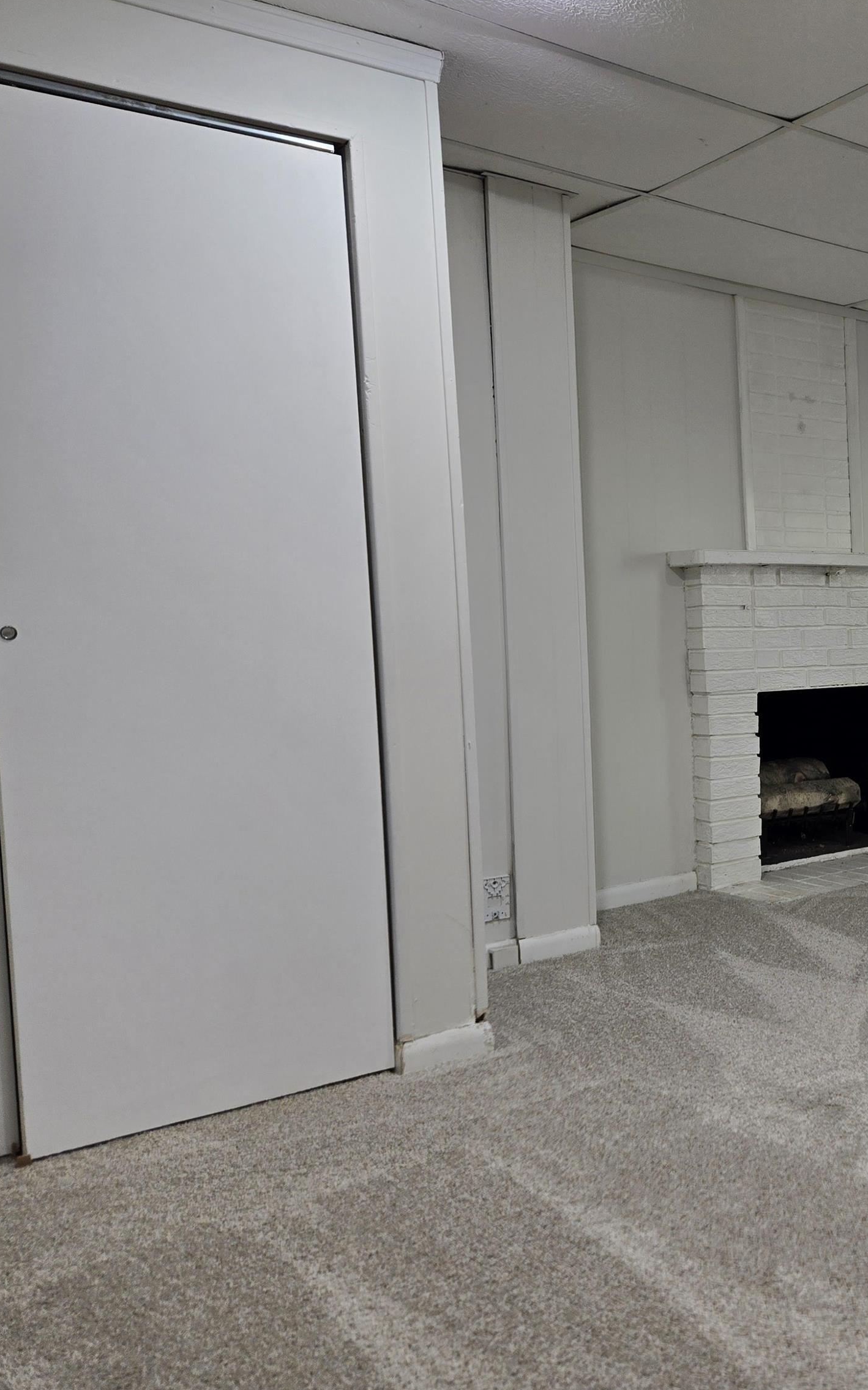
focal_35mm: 33
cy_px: 689
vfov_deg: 58.2
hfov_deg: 33.9
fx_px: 1250
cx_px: 924
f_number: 1.8
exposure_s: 1/120
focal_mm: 5.4
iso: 50
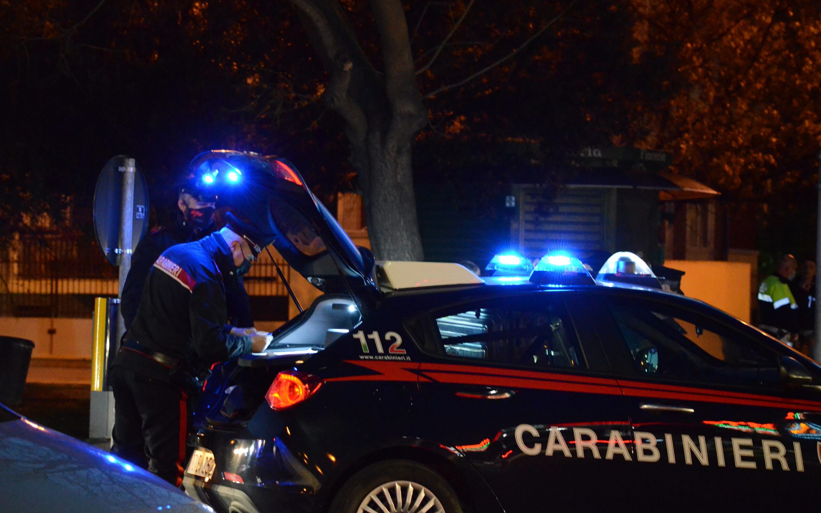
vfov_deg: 8.6
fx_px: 3424
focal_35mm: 153
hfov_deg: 13.7
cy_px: 261
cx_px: 410
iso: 6400
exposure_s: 1/40
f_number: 4.8
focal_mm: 100
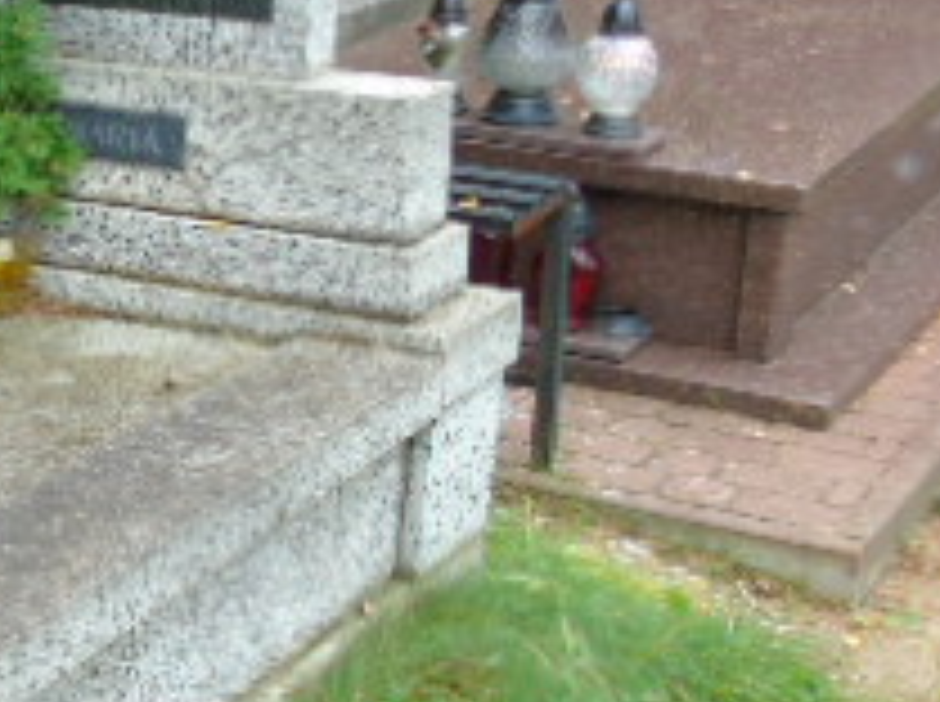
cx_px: -211
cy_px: 436
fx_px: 2413
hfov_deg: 20.5
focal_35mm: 89
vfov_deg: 16.5
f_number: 3.6
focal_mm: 5.2
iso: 80
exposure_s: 1/60
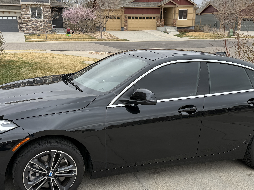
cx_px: 128
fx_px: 279
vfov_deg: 37.6
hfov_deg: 49.0
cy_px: 110
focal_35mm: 38
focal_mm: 6.76
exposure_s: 1/1901
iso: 80
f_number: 1.78
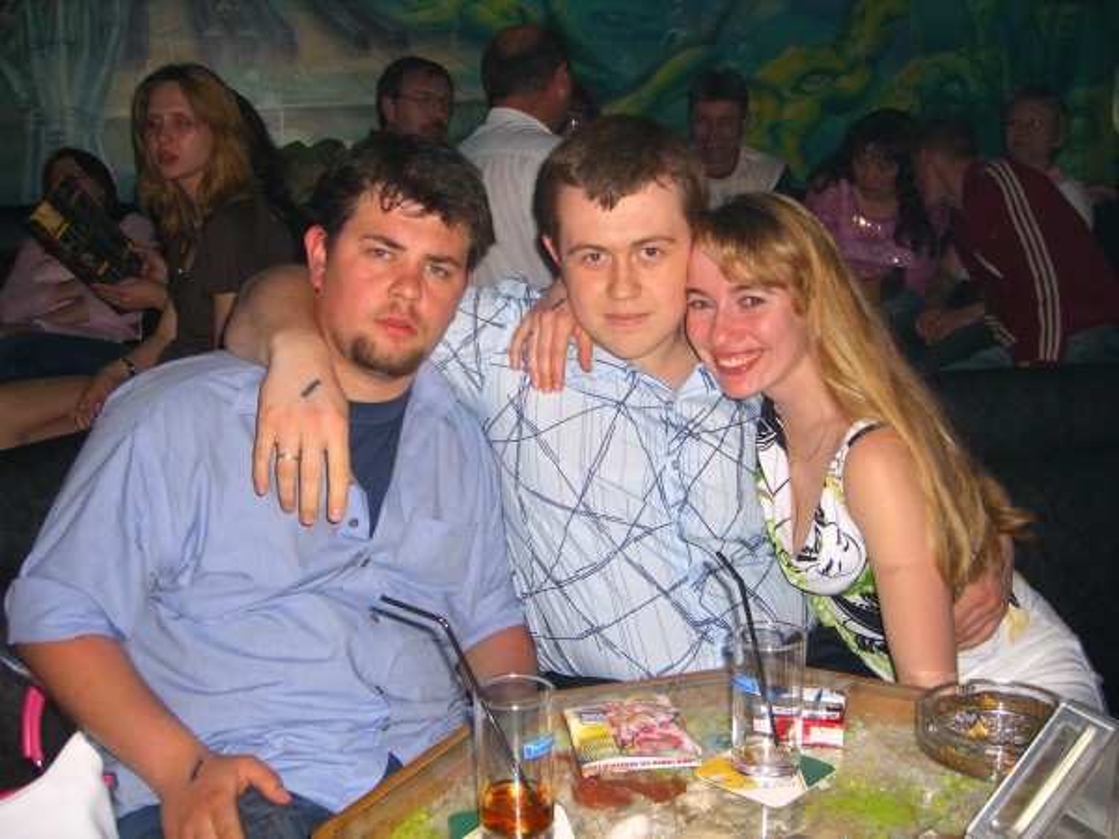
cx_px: 560
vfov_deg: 37.7
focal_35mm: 38
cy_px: 420
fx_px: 1228
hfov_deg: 49.0
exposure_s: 1/60
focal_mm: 7.9
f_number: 2.8
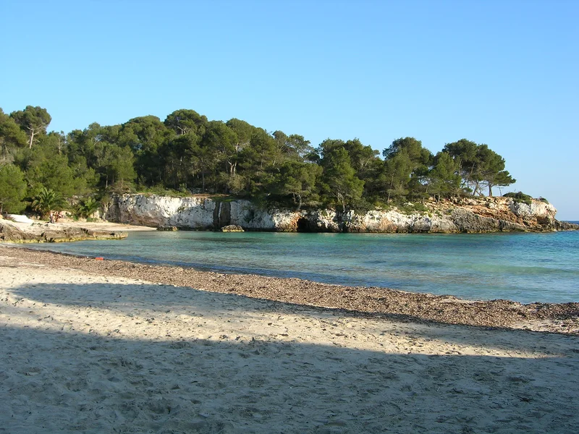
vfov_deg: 35.1
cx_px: 290
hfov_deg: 45.8
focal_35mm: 41
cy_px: 217
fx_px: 686
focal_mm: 8.5
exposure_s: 1/326
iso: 64
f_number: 4.9
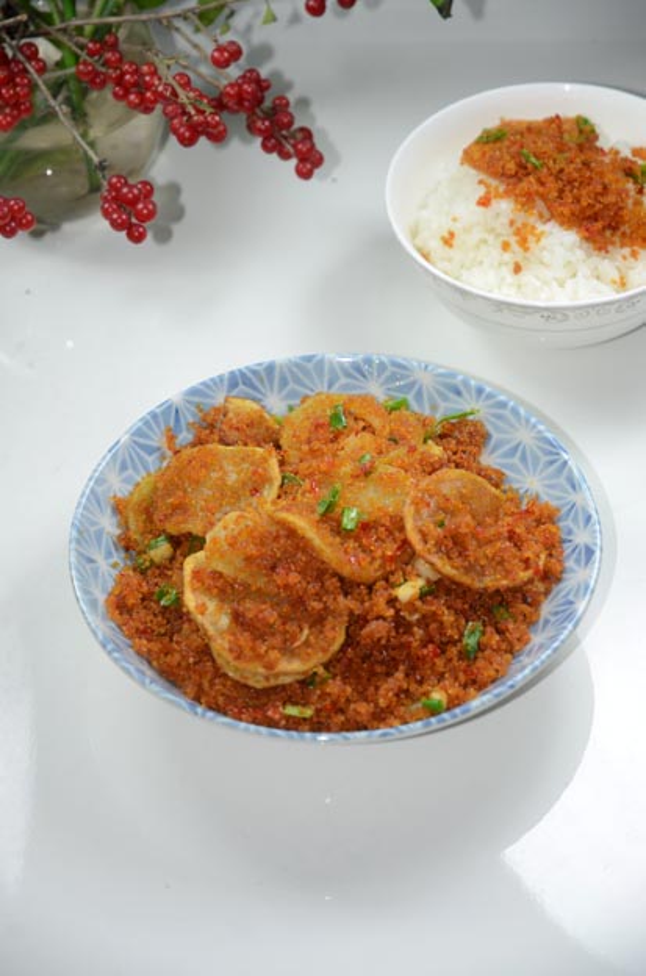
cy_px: 488
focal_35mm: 128
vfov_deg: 16.1
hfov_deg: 10.7
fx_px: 3449
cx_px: 323
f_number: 5.6
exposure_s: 1/60
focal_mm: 85
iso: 100
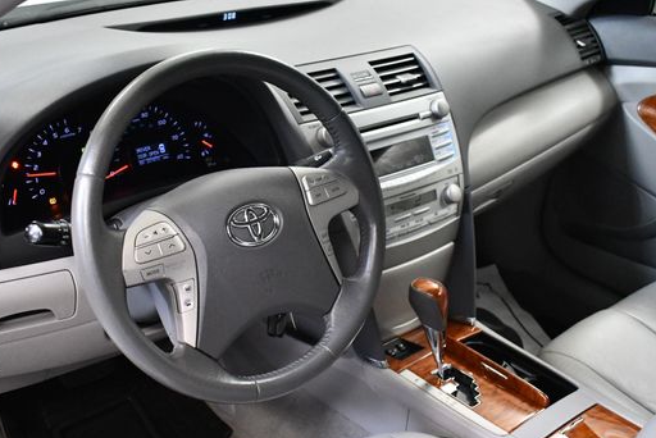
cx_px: 288
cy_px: 213
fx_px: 820
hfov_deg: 43.5
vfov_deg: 29.9
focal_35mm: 45
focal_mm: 18
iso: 3200
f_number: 3.5
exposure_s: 1/125
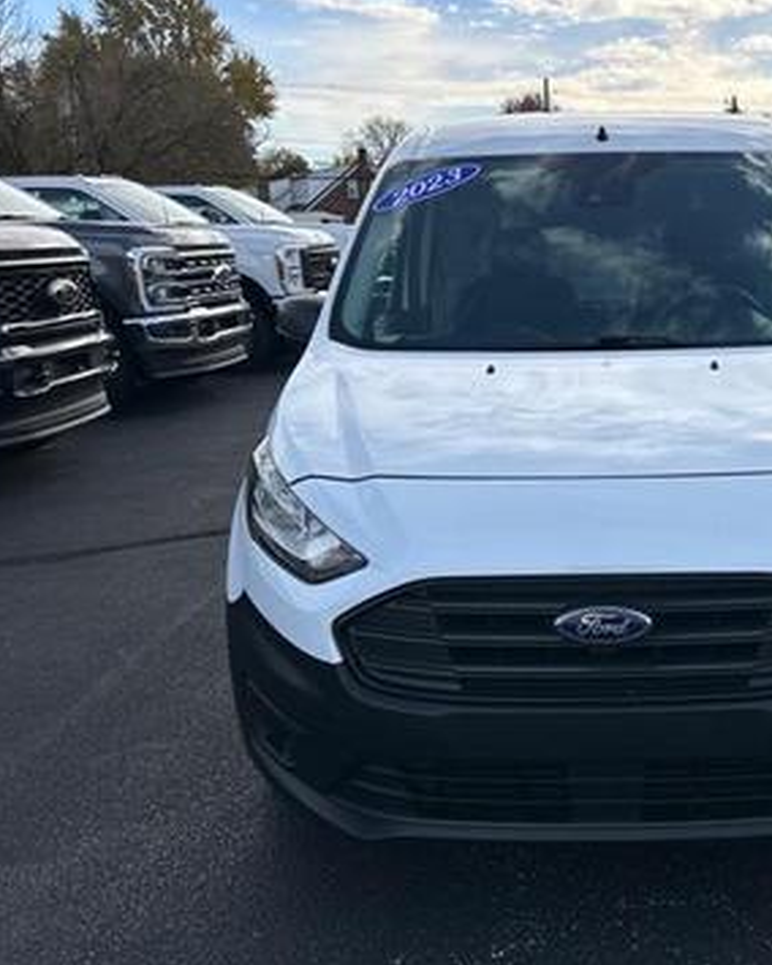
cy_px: 487
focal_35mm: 36
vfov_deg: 50.3
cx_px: 612
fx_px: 1028
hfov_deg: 39.6
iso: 50
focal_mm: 5.7
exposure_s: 1/4115
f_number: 1.5
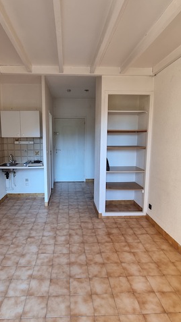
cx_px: 75
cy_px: 161
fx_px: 162
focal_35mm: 19
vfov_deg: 89.6
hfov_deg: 58.0
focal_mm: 2.2
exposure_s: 1/50
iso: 125
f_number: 2.2
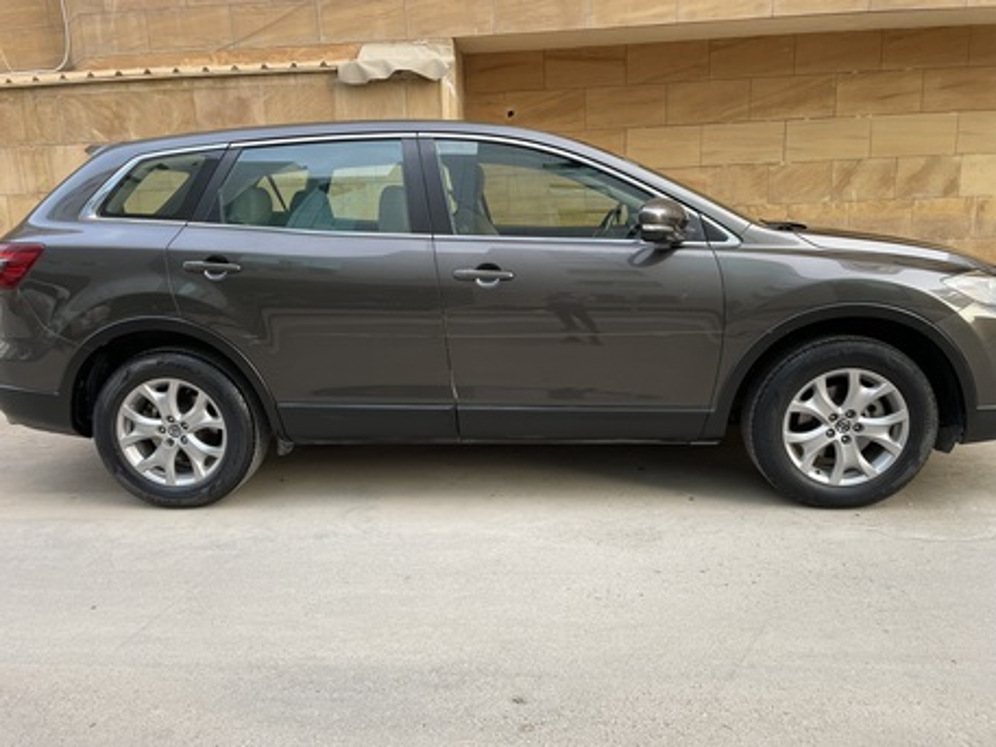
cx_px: 498
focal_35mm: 26
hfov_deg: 67.3
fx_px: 748
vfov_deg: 53.1
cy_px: 374
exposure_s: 1/121
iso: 80
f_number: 1.6
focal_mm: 4.2
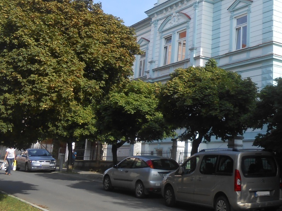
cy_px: 55
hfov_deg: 36.5
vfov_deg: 28.7
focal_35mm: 50
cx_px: 236
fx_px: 407
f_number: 3.5
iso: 80
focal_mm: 4.6
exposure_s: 1/400
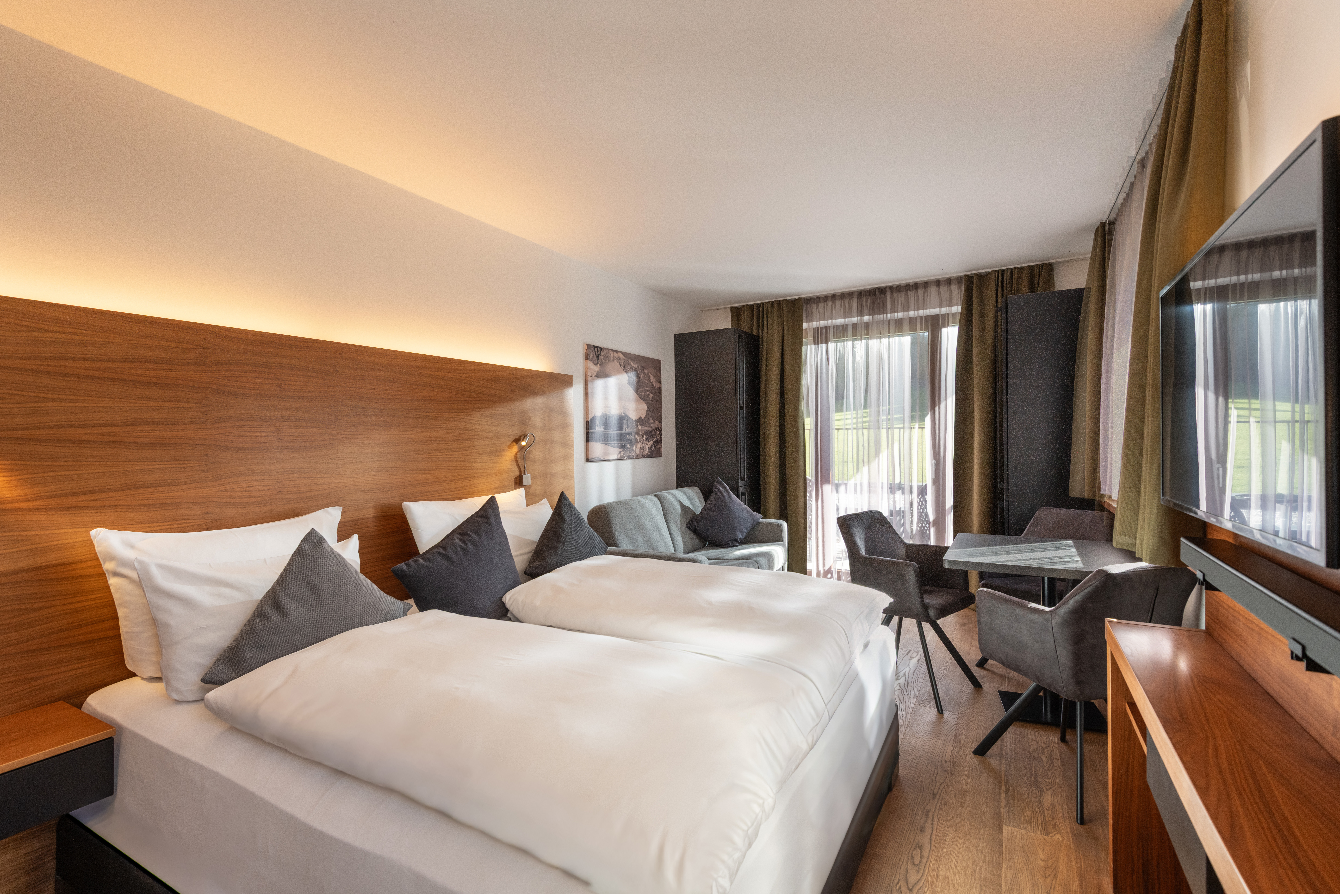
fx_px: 596
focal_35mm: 16
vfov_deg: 73.7
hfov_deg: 96.7
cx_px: 670
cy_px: 447
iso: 320
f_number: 8
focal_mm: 16
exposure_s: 1/40
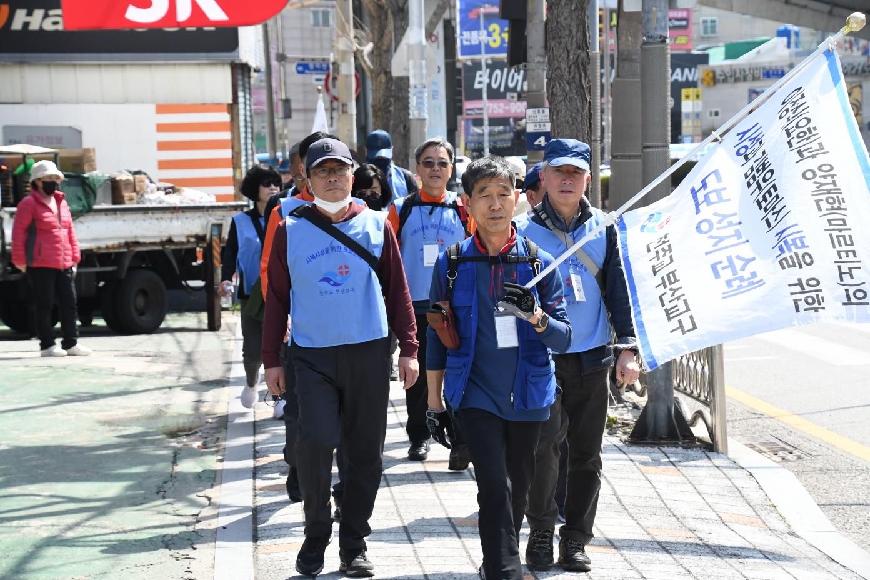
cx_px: 435
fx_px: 2706
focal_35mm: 112
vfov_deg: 12.2
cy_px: 290
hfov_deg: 18.3
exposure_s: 1/1000
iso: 800
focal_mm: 75
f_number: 8
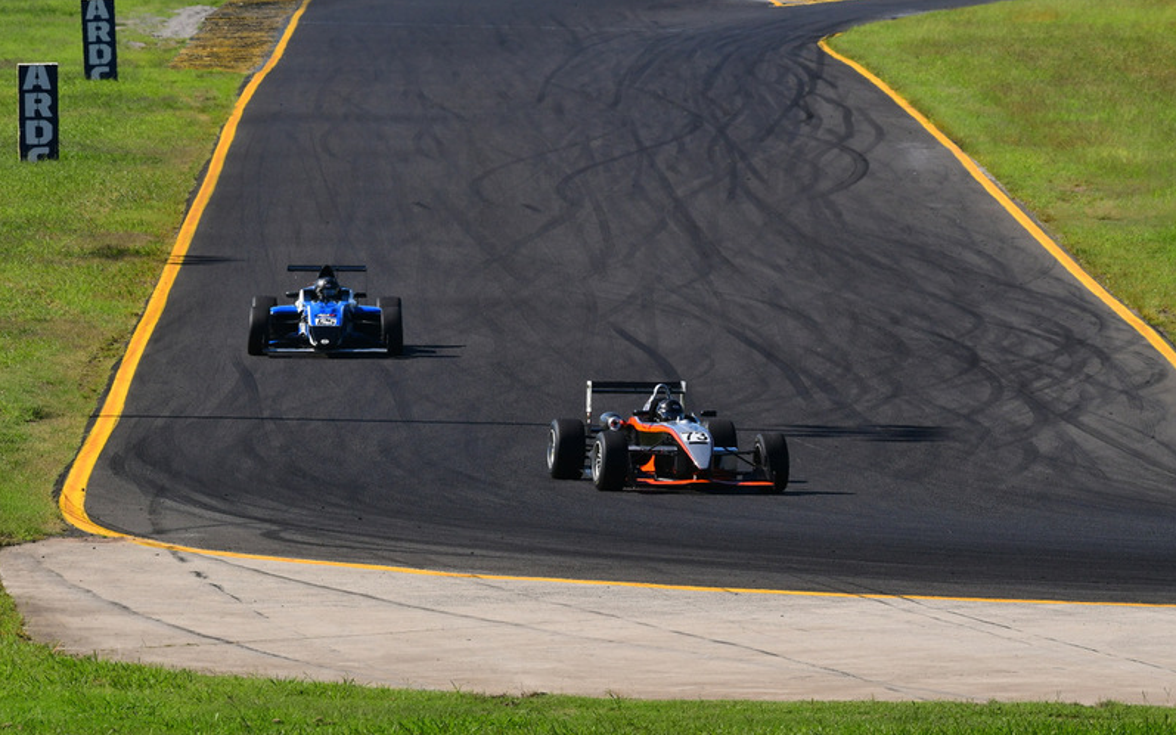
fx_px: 15735
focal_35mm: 491
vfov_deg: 2.7
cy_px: 344
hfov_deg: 4.3
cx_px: 587
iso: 500
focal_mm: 320
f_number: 13
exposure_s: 1/640
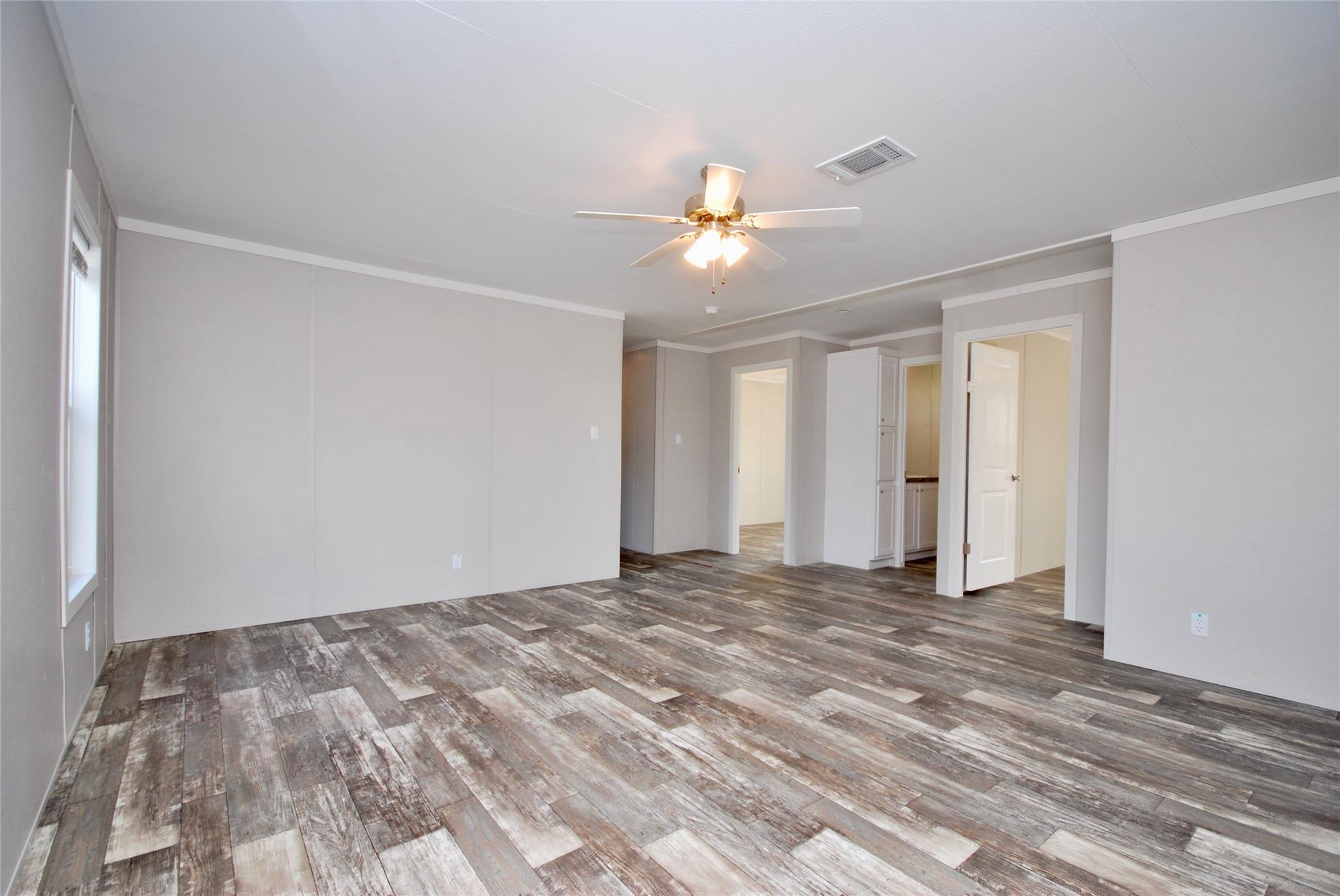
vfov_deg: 72.2
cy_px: 448
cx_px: 670
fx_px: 615
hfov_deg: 94.9
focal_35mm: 16
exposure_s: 1/50
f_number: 4.2
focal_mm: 11
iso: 200
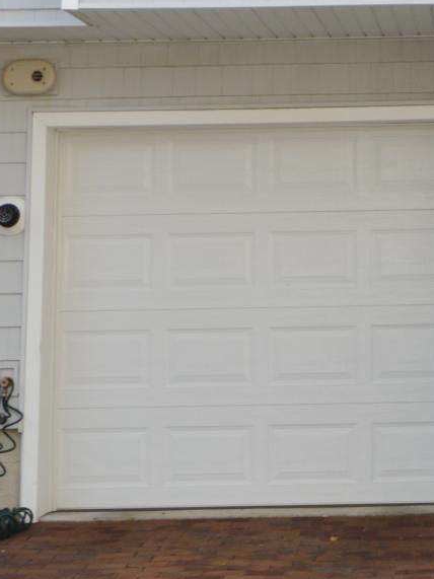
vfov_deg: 16.9
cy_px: -141
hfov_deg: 13.1
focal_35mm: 111
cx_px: 487
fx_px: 1856
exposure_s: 1/160
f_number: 6.3
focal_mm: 22
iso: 100
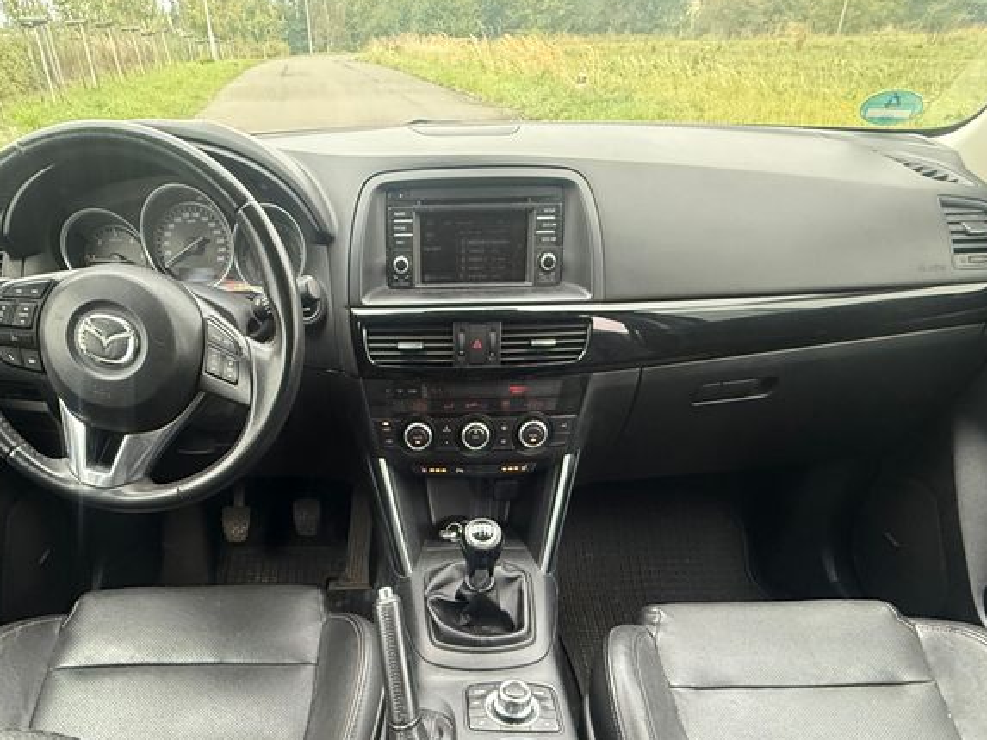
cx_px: 427
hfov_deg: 69.1
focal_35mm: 25
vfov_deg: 51.7
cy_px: 583
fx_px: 713
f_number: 2.2
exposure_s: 1/88
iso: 320
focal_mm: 2.22
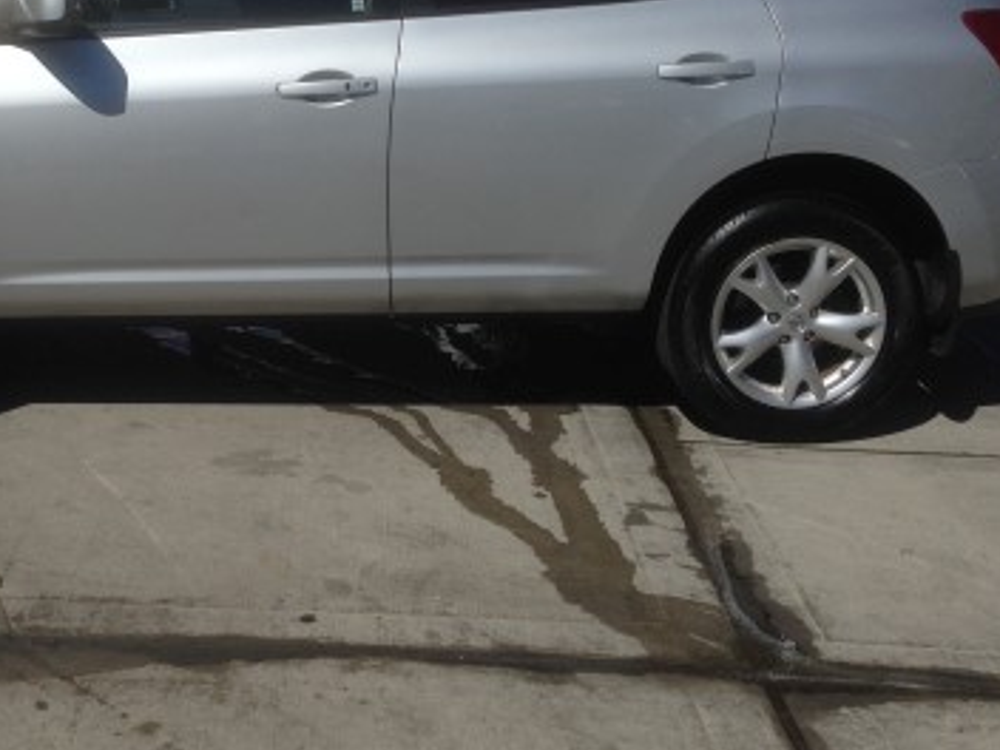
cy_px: 159
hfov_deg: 31.8
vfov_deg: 24.1
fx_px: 1733
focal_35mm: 60
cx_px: 304
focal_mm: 4.12
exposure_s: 1/3195
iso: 50
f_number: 2.4
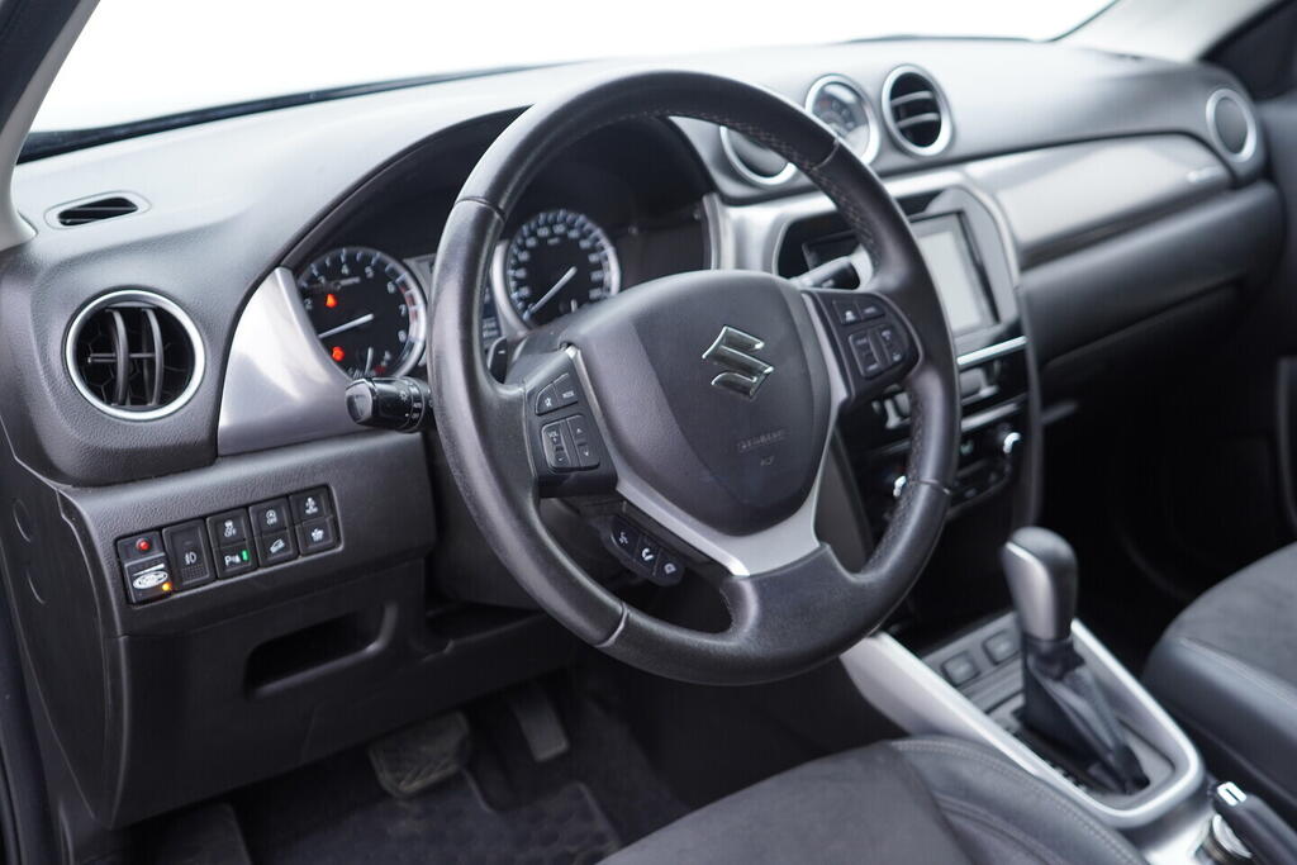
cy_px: 432
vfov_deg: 36.9
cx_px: 648
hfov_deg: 53.1
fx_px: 1297
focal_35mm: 36
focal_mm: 24
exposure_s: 1/40
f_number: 2.8
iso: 250
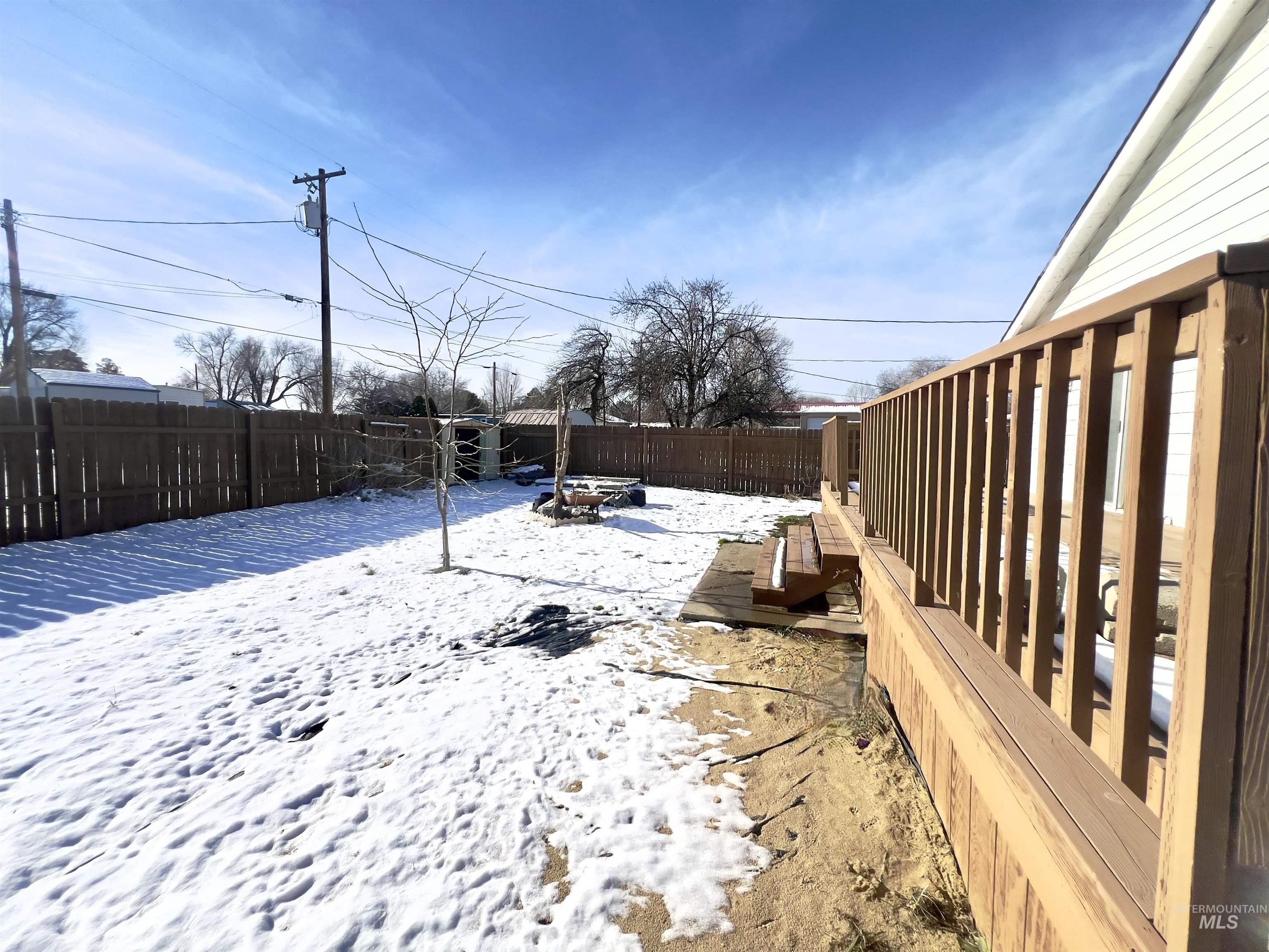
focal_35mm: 13
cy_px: 476
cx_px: 634
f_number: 1.8
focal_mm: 1.57
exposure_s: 1/3774
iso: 32
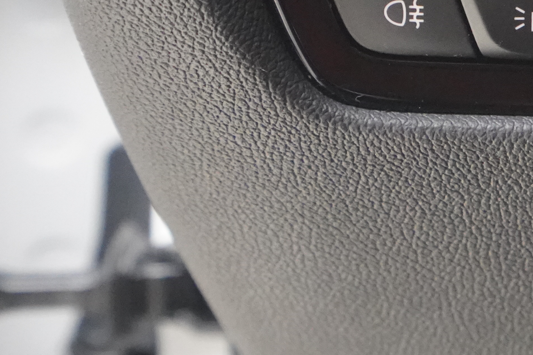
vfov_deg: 12.2
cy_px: -12
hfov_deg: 17.1
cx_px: 733
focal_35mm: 111
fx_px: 1643
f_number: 7.1
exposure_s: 1/200
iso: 12800
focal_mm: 35
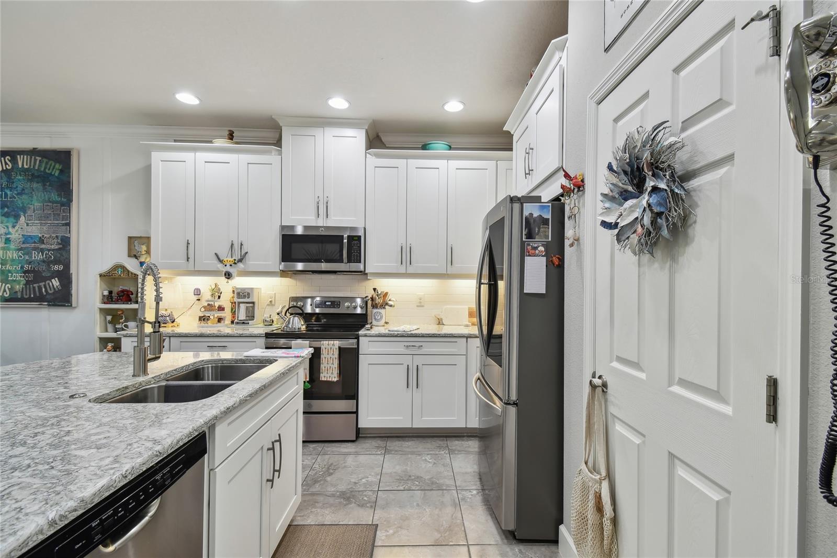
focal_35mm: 15
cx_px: 418
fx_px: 349
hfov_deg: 100.4
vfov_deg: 77.3
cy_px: 279
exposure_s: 1/4
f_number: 7.1
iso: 100
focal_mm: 10
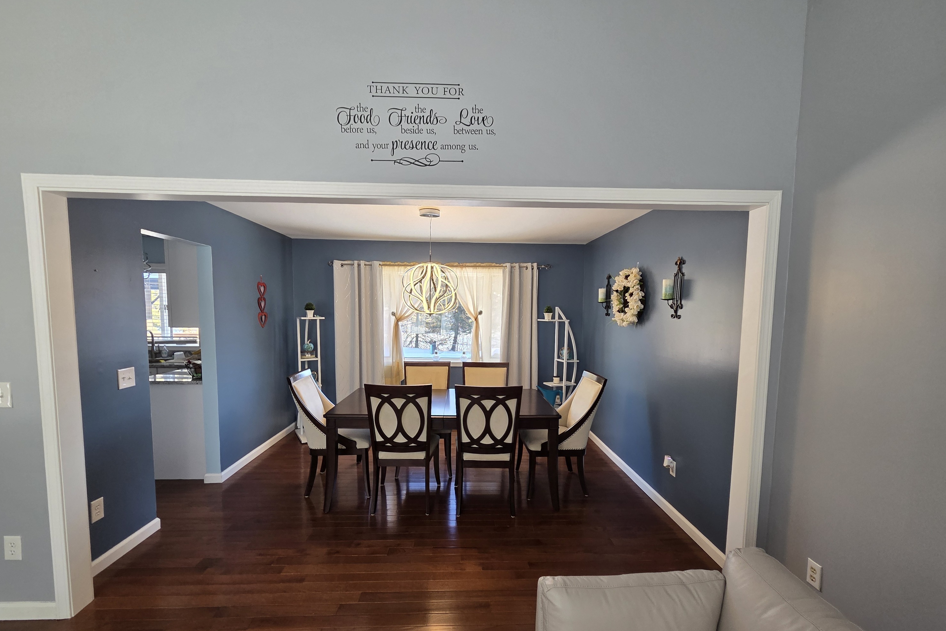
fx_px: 368
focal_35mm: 14
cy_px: 345
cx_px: 475
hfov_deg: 104.3
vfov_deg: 81.0
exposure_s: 1/60
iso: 160
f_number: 2.2
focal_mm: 2.2
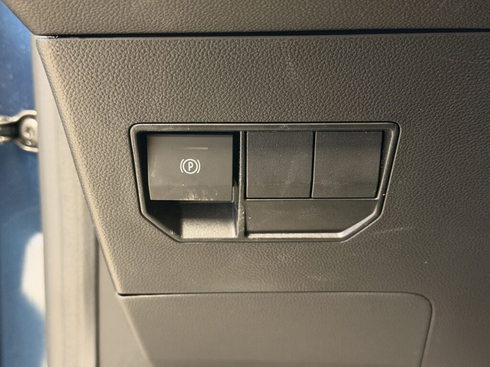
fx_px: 679
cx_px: 245
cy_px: 184
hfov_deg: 39.7
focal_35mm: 48
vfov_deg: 30.3
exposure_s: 1/24
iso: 800
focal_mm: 6.76
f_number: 1.78
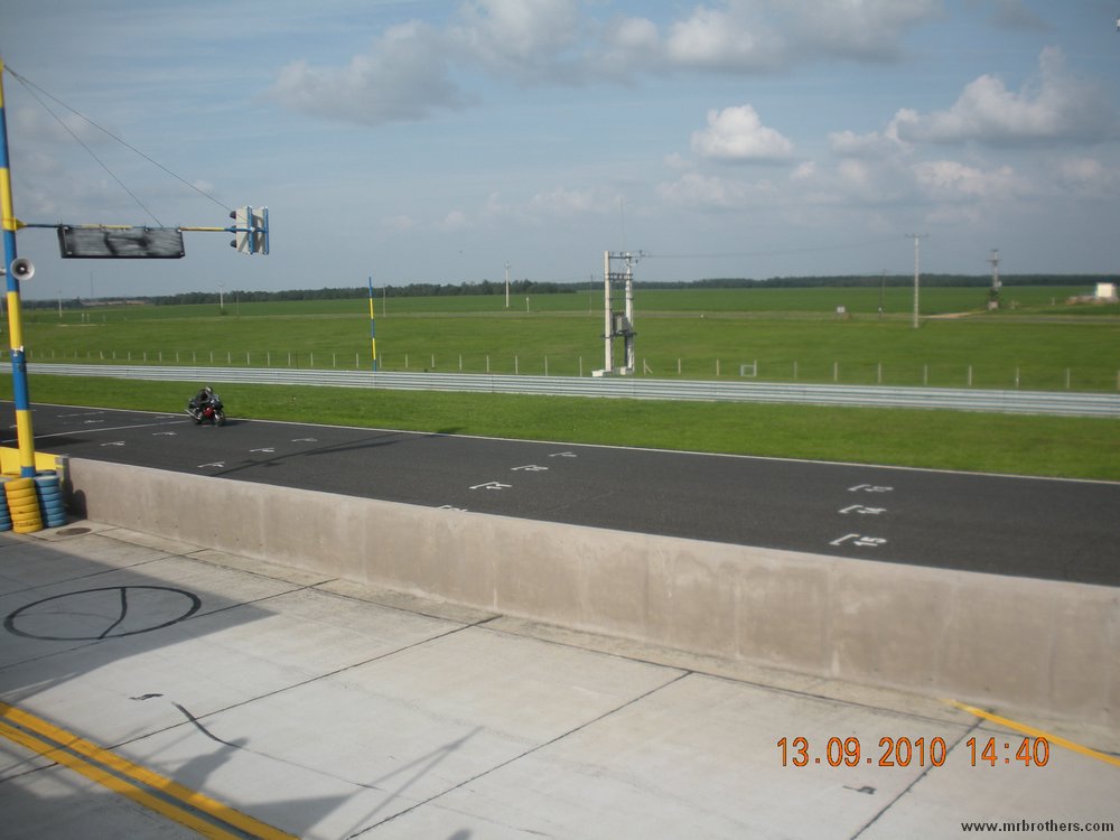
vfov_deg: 40.7
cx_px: 560
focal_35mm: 35
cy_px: 420
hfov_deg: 52.6
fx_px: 1132
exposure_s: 1/825
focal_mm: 6.3
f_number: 3.5
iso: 64
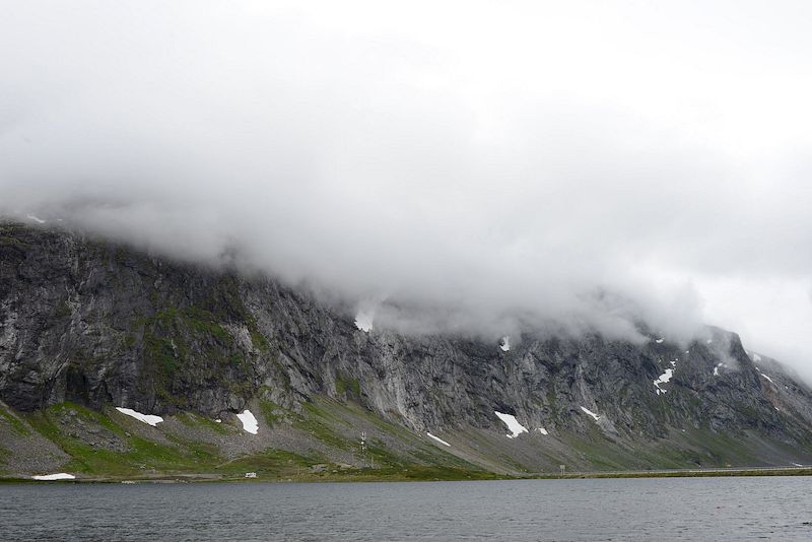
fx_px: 790
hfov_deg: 54.4
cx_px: 406
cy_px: 271
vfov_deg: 37.9
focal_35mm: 35
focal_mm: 35
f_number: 13
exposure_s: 1/250
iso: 400
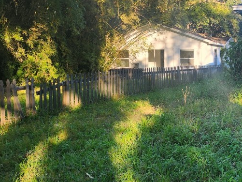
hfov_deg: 36.3
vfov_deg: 30.9
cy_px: 84
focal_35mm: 47
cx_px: 242
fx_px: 329
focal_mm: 5.54
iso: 25
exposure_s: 1/218
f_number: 1.8
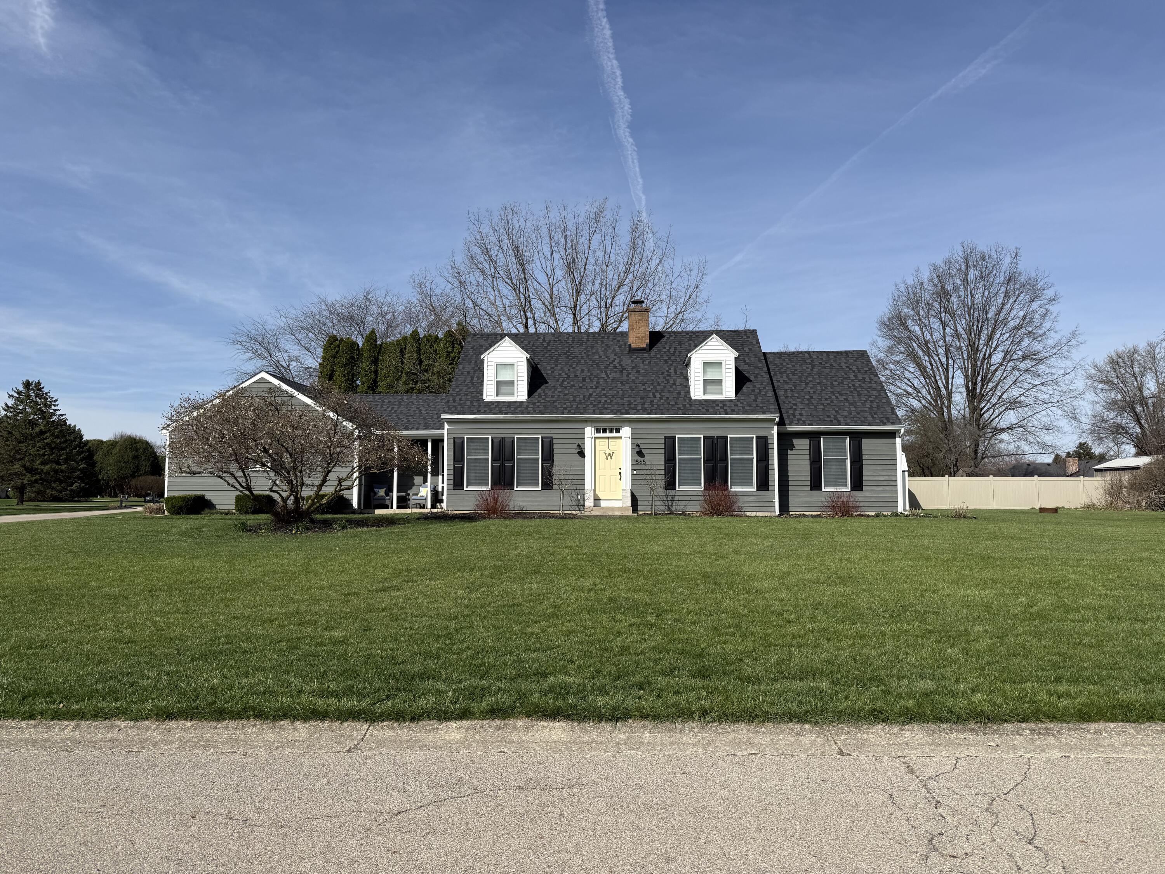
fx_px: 808
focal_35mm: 24
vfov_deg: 56.8
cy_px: 437
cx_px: 582
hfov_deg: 71.6
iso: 80
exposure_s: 1/6711
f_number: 1.78
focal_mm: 6.76
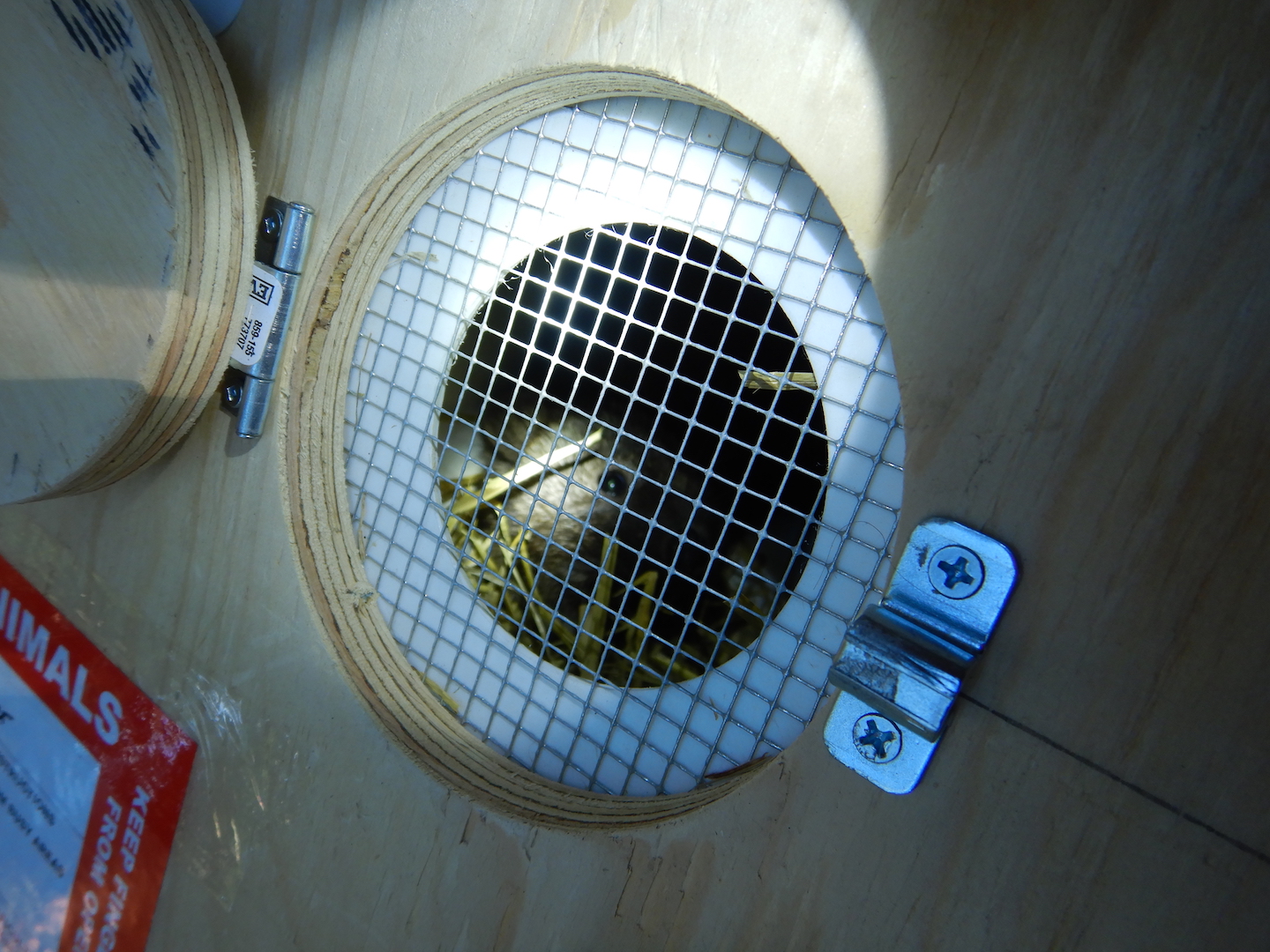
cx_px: 635
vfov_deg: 56.8
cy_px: 476
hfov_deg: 71.6
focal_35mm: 24
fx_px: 881
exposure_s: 1/160
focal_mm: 4.3
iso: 125
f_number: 2.8
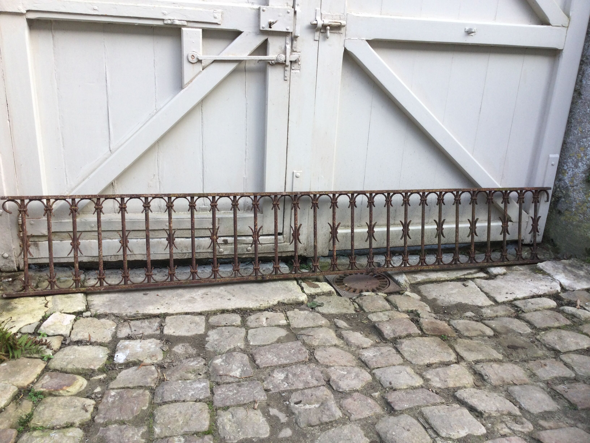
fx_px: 528
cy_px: 222
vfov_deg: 45.4
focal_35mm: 31
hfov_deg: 58.4
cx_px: 295
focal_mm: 3.3
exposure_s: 1/100
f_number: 2.4
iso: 32
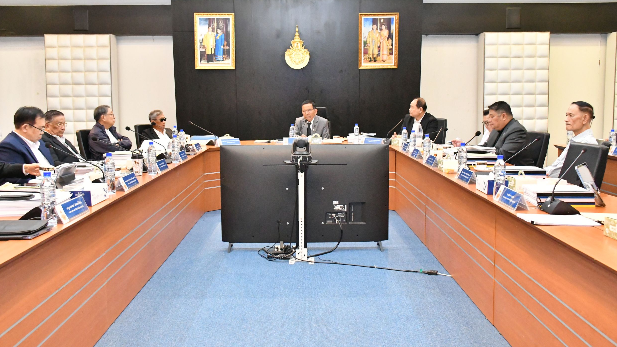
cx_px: 311
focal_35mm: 36
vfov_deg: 32.8
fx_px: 589
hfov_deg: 55.3
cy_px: 147
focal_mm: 23
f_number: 7.1
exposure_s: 1/125
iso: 10000
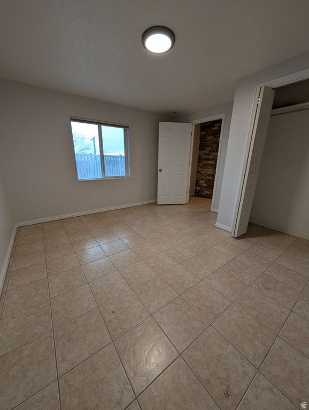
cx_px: 154
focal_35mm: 12
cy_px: 205
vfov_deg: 110.5
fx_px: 143
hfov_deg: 94.6
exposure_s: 1/120
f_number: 1.7
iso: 112
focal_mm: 2.02
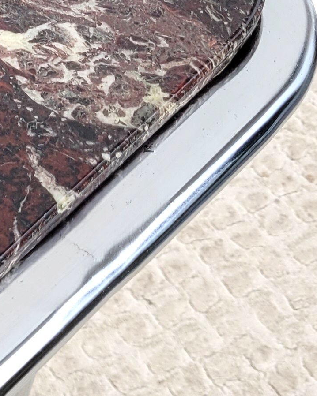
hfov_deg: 12.1
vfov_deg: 16.7
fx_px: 1337
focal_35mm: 114
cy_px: 45
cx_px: -306
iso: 40
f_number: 1.8
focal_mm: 5.4
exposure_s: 1/1111
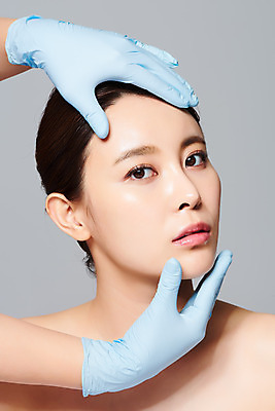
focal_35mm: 105
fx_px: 1202
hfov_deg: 13.1
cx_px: 138
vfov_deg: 19.4
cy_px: 206
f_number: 16
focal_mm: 105
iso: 64
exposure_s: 1/125
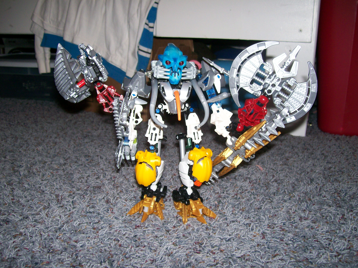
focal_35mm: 36
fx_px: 372
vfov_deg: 39.7
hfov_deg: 51.4
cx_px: 179
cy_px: 134
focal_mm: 6
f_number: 2.7
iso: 80
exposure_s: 1/64
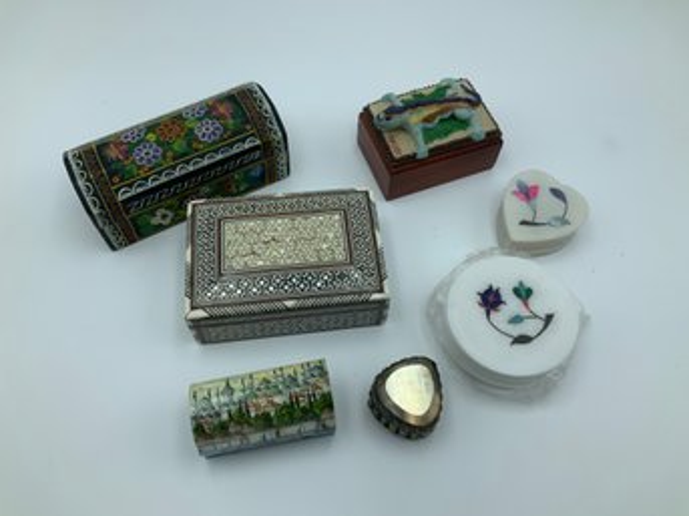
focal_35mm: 29
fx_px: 577
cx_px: 344
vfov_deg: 48.2
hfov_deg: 61.7
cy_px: 258
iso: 16
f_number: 1.8
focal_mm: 3
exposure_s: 1/370
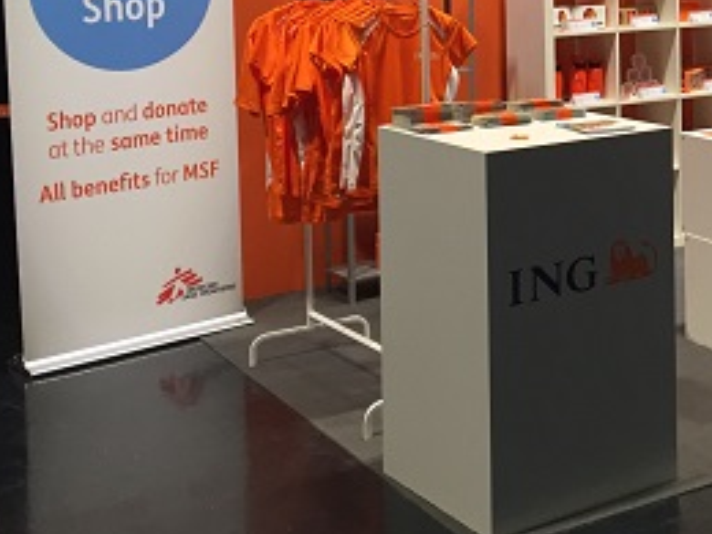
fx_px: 1378
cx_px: 737
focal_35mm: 67
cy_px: -14
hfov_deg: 27.1
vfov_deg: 21.1
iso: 64
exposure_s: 1/33
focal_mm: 4.15
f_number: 2.2
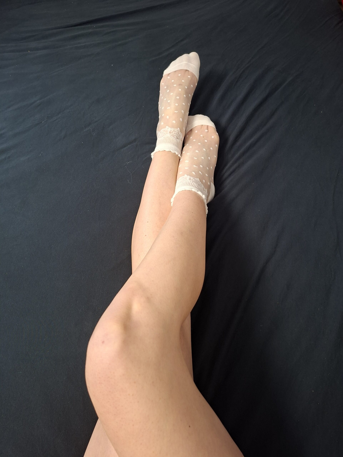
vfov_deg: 73.9
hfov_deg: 58.9
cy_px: 228
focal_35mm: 23
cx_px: 172
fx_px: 304
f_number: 1.8
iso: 250
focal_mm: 5.54
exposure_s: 1/33
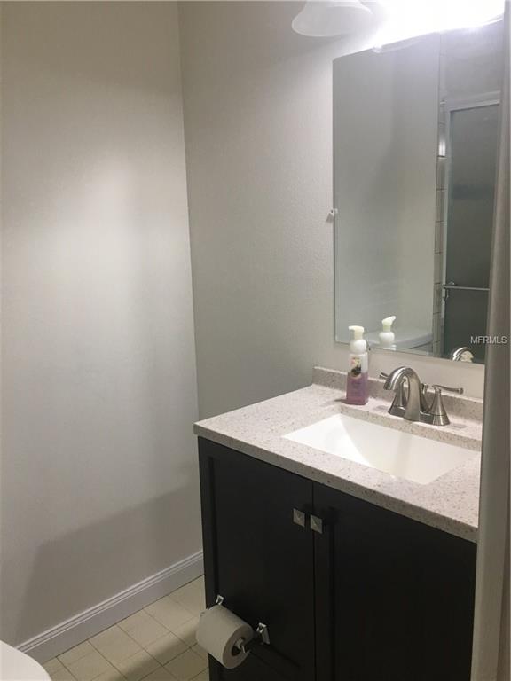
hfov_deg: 48.2
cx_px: 256
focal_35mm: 29
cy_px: 340
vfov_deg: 61.7
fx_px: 571
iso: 40
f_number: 2.2
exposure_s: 1/30
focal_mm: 4.15
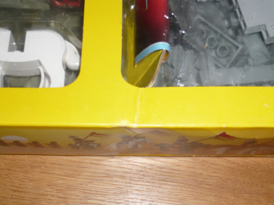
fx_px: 404
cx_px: 137
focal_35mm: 51
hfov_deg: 37.5
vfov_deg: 28.6
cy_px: 102
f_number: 3.8
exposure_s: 1/50
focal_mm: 8.4
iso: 100
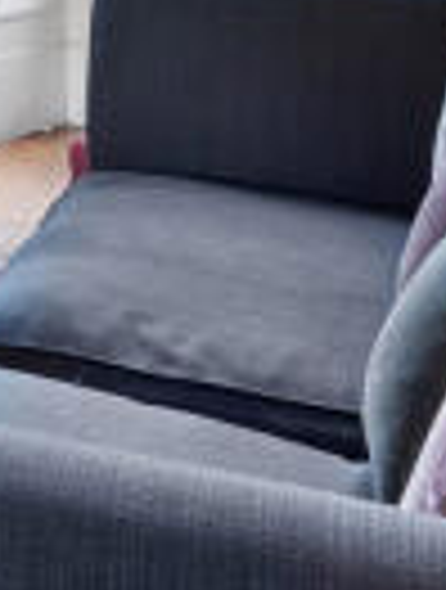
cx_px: -1072
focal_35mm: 120
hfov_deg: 8.9
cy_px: -491
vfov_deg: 14.3
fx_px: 2051
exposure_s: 1/1.67
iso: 250
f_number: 9
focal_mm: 16
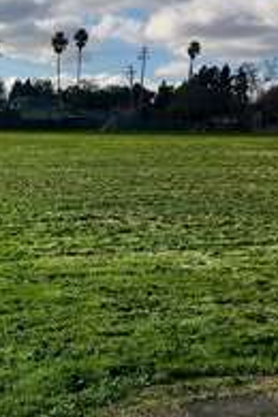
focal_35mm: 62
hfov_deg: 20.8
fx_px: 718
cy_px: 227
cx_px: -34
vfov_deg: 32.4
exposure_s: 1/3205
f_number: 2.2
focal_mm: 4.15
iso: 25
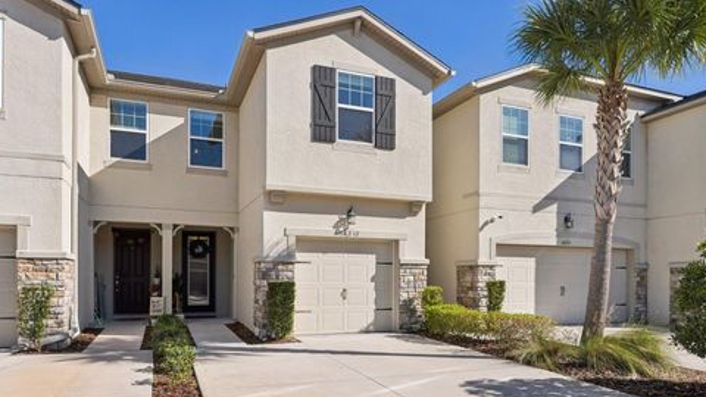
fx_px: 449
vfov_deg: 47.6
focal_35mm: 24
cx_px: 352
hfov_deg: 76.3
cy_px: 221
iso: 400
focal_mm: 22
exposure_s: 1/1600
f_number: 8
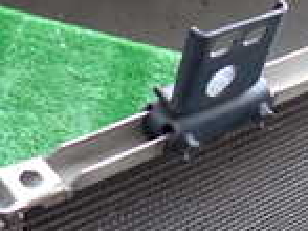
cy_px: 216
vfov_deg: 14.3
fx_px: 907
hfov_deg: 18.9
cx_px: 291
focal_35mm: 102
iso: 125
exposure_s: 1/60
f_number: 2
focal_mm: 4.5
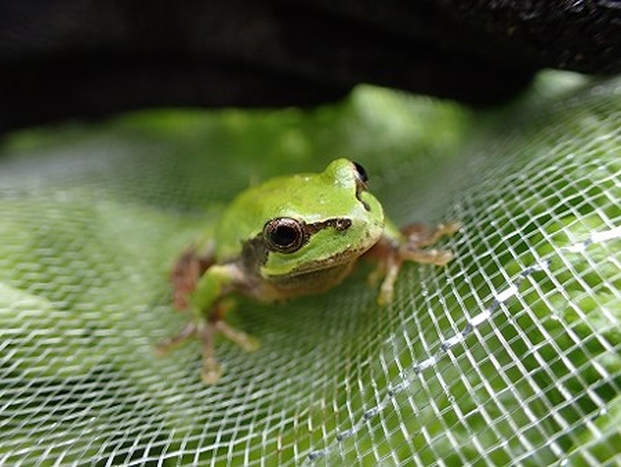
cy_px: 234
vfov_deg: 46.8
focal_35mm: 30
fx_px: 538
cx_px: 310
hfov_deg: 59.9
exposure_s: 1/125
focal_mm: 5.5
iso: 160
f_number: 2.3
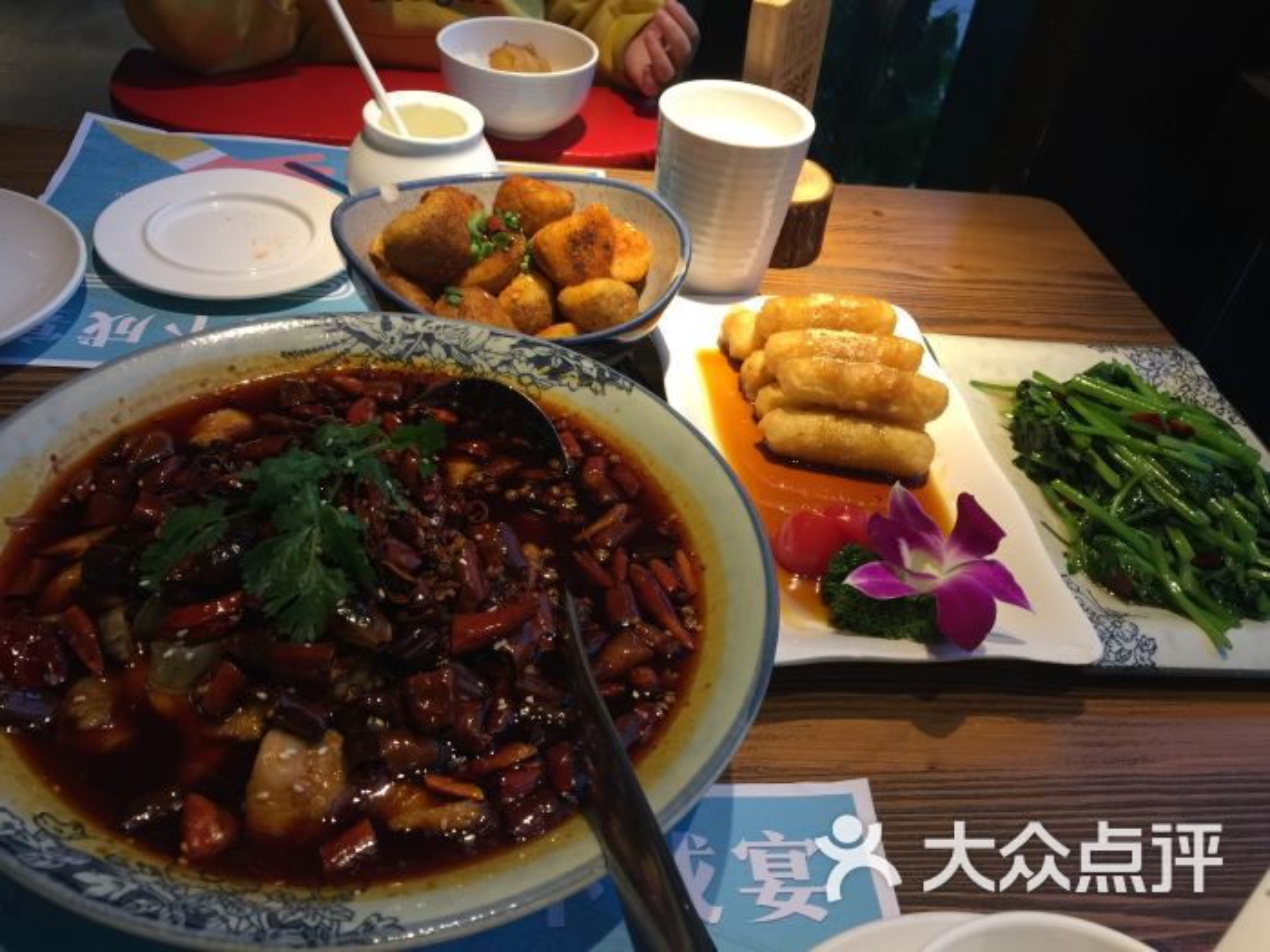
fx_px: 1064
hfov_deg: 61.7
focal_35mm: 29
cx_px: 635
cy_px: 476
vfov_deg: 48.2
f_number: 2.2
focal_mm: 4.15
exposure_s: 1/17
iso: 50
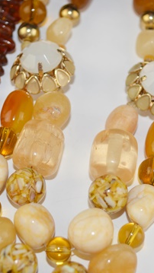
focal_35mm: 84
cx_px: 71
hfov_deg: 14.4
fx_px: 610
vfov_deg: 25.3
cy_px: 144
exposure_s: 1/200
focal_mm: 32
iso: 100
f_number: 4.8
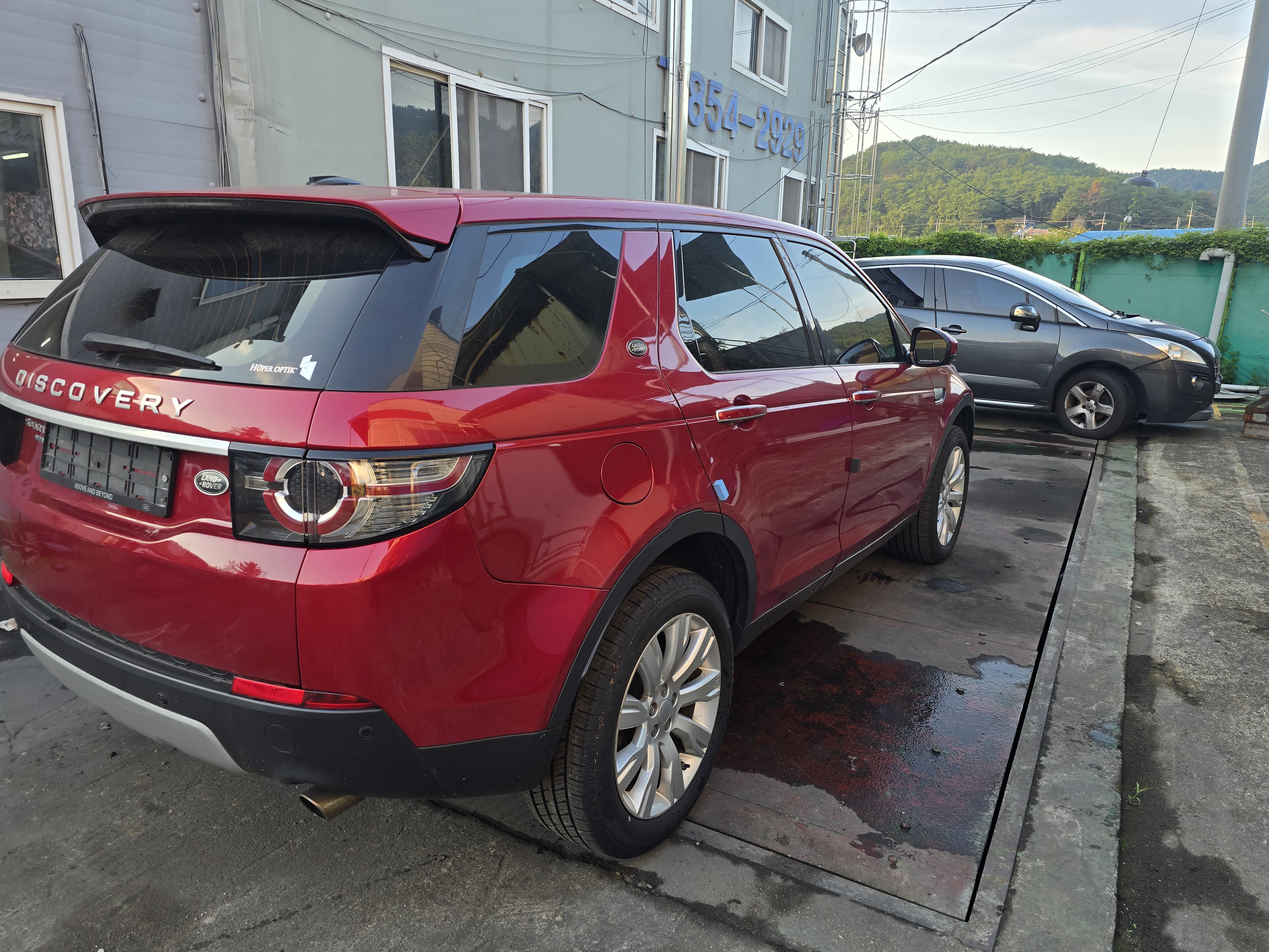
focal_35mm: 23
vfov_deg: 58.9
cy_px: 476
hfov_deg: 73.9
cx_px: 634
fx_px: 843
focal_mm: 6.3
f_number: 1.7
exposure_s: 1/180
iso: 40
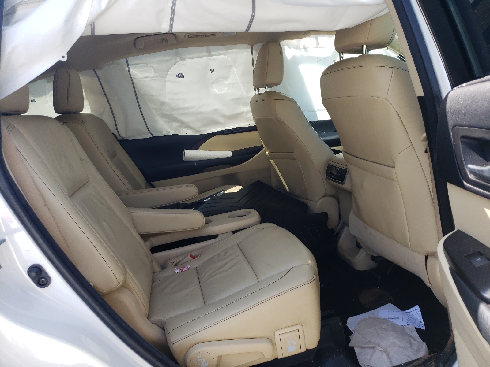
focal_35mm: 26
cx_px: 245
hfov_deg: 67.3
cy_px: 184
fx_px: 368
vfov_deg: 53.1
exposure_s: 1/435
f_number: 1.5
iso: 50
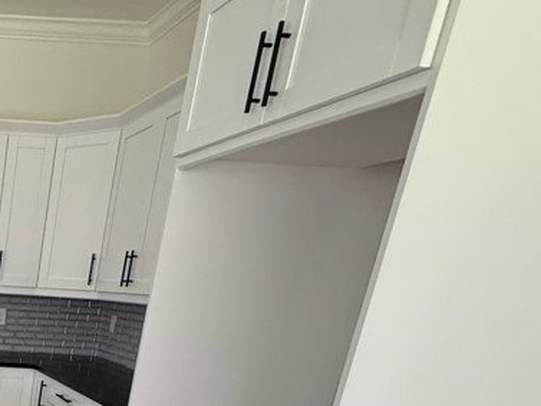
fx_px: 594
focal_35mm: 38
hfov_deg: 35.3
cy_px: 456
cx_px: -148
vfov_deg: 32.7
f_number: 2.2
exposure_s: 1/64
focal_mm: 2.22
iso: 320
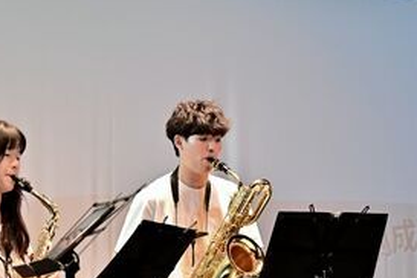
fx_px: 1784
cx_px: 243
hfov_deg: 13.3
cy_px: 228
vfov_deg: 8.9
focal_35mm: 154
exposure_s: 1/125
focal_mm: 70
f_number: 4
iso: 3200
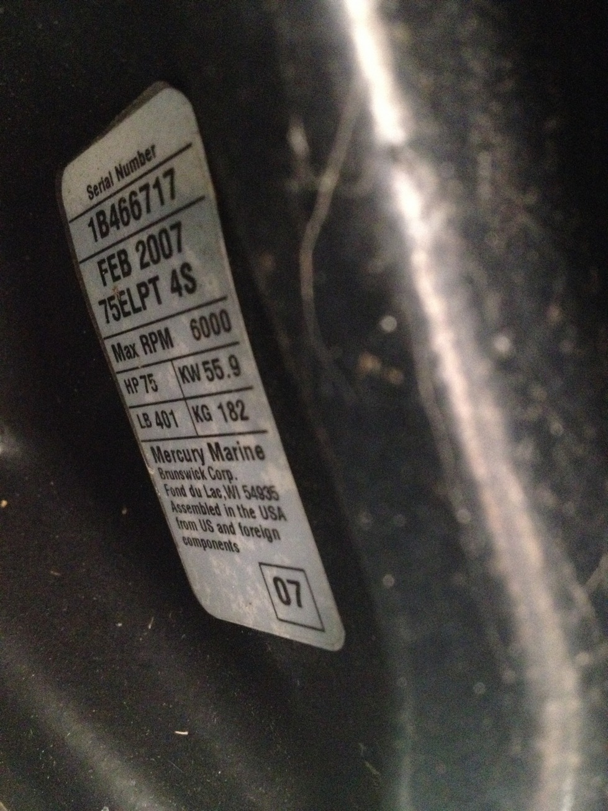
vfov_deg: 52.6
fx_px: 820
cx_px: 304
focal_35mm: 35
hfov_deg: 40.7
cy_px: 406
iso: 800
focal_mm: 4.28
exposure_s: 1/15
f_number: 2.4
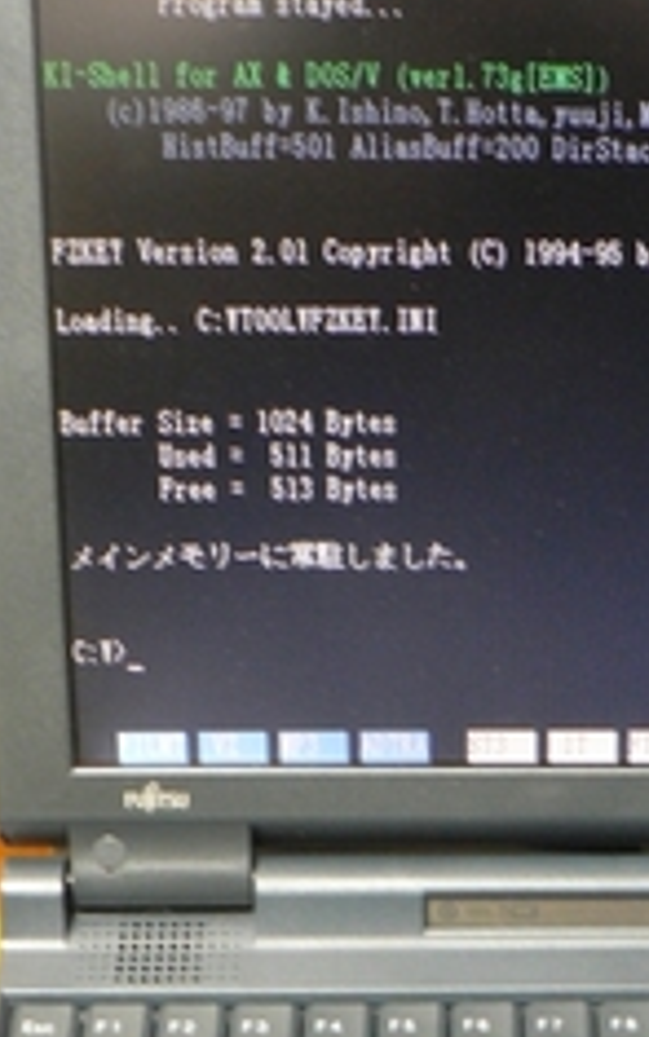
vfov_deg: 27.6
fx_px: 2065
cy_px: 852
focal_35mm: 73
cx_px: 689
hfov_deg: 17.3
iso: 200
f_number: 2.8
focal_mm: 6
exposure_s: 1/5
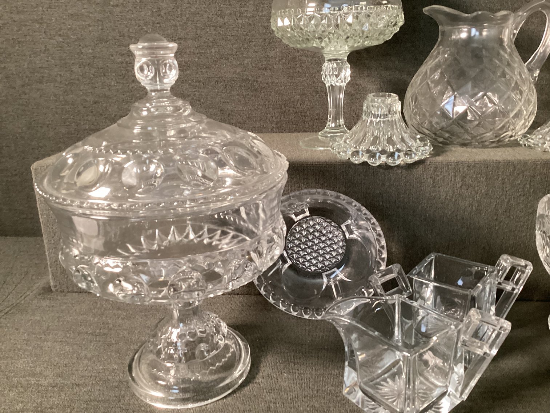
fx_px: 493
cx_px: 275
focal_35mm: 31
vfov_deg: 45.4
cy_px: 206
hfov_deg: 58.3
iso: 320
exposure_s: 1/40
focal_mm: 3.3
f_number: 2.4
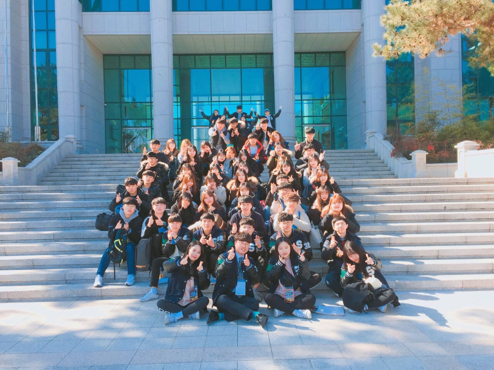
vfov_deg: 48.2
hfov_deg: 61.7
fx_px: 414
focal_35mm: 29
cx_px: 247
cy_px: 185
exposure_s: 1/520
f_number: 2.2
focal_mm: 4.15
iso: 32
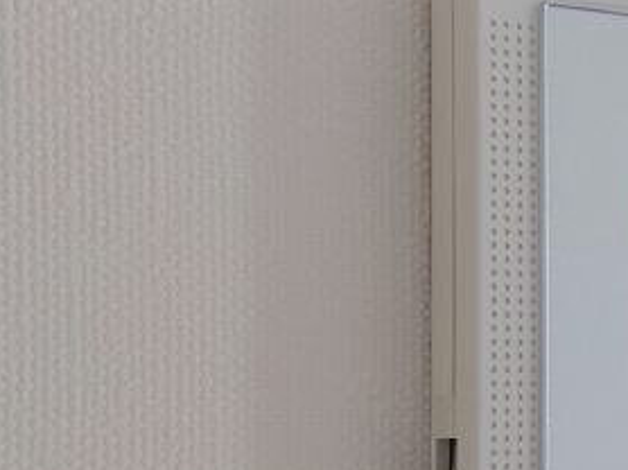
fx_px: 1504
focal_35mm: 83
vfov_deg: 17.6
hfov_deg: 21.8
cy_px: 373
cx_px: 757
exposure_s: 1/24
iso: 125
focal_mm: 5.23
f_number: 1.8
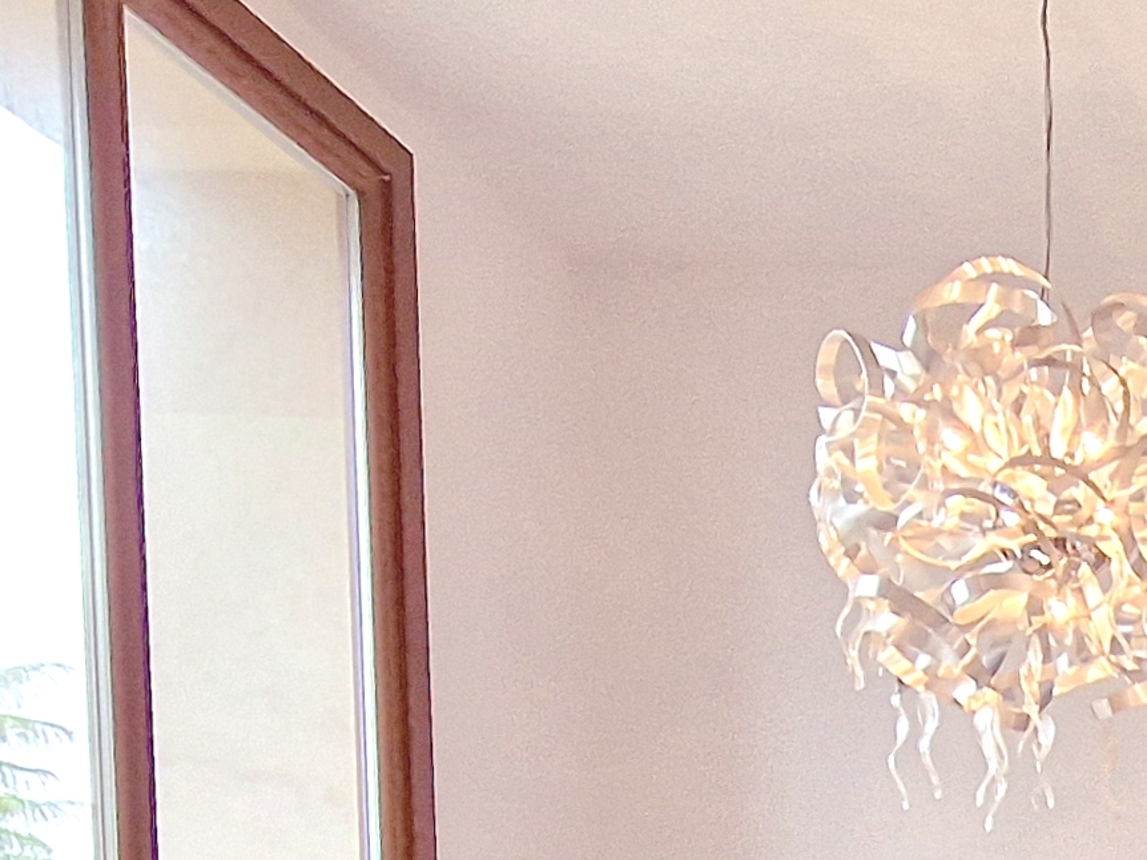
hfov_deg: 25.4
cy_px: 1393
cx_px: 1686
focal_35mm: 59
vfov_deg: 20.2
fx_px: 1954
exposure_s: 1/100
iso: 64
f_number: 2.2
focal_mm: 2.2
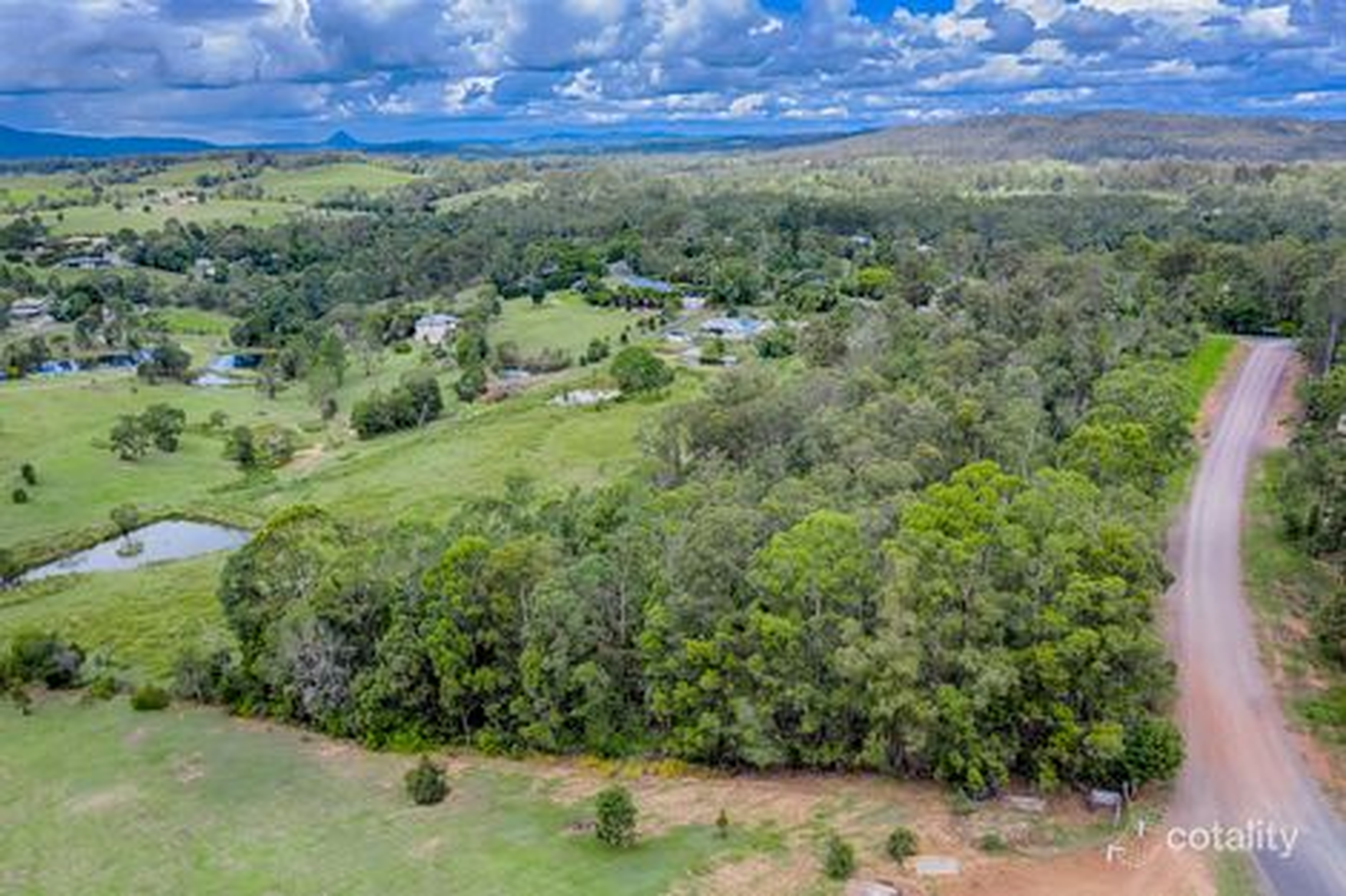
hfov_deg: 65.5
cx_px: 673
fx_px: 1046
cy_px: 448
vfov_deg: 46.4
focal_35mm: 28
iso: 100
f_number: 3.5
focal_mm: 10.26
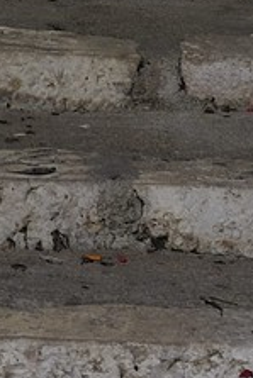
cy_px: -942
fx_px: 3168
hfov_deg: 4.4
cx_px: -514
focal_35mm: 301
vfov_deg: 6.1
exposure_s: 1/160
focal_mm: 28
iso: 100
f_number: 4.8
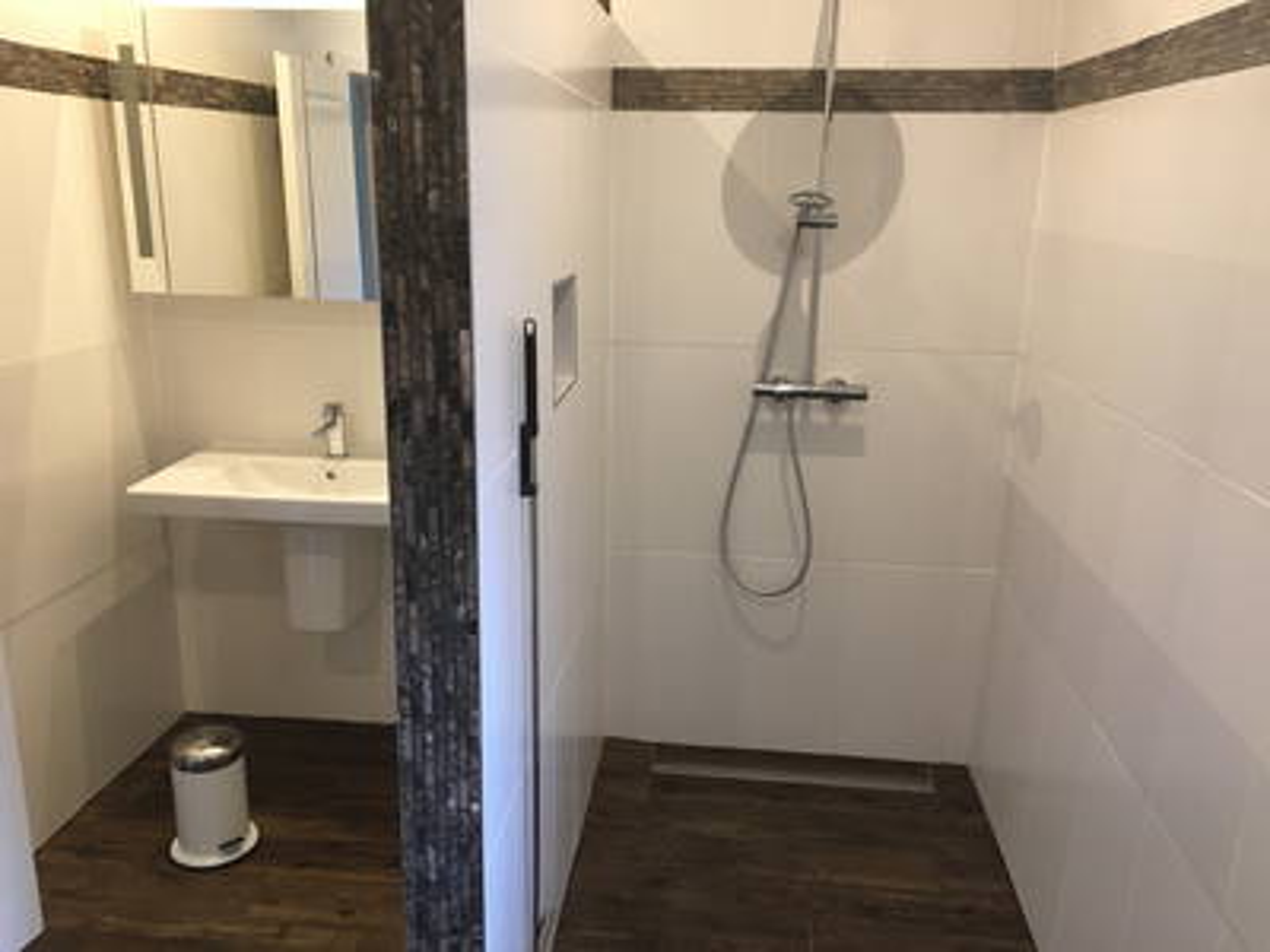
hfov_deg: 61.7
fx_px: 1064
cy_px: 476
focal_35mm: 29
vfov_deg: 48.2
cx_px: 635
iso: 125
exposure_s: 1/33
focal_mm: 4.15
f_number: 2.2
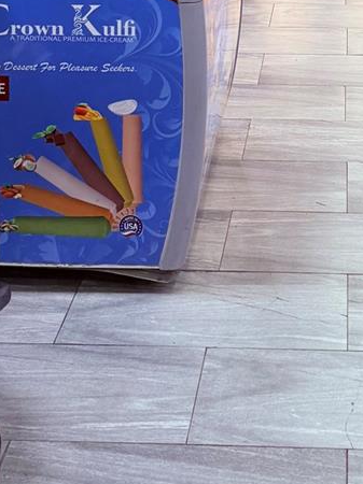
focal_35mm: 82
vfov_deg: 21.1
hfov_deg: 17.8
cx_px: 289
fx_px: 1148
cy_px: -188
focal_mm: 6.76
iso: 125
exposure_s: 1/120
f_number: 1.78
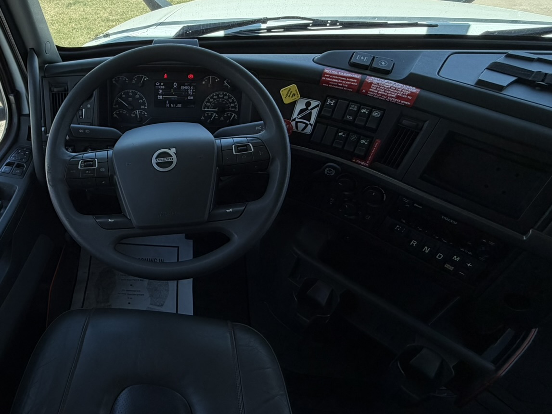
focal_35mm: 25
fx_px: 399
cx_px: 139
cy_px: 185
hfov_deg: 65.2
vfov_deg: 54.8
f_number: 2.2
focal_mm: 2.22
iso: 40
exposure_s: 1/502
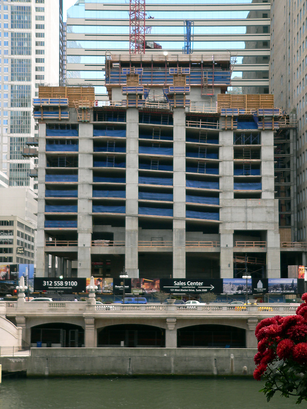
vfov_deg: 32.7
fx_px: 698
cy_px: 204
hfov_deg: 24.8
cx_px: 154
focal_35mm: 59
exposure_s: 1/80
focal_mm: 9.8
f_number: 2.8
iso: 80
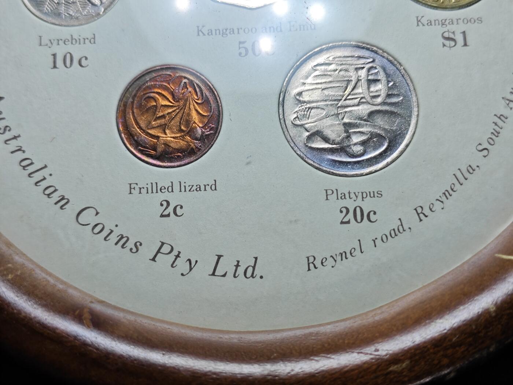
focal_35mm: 49
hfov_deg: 38.9
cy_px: 192
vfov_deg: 29.7
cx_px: 256
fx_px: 726
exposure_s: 1/144
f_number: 1.6
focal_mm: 5.84
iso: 50
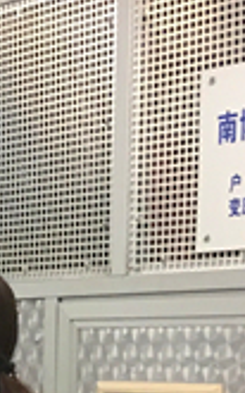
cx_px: -533
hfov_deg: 7.5
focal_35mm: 149
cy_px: 407
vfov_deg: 13.8
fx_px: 1593
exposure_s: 1/17
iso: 80
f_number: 2.2
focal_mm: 4.15
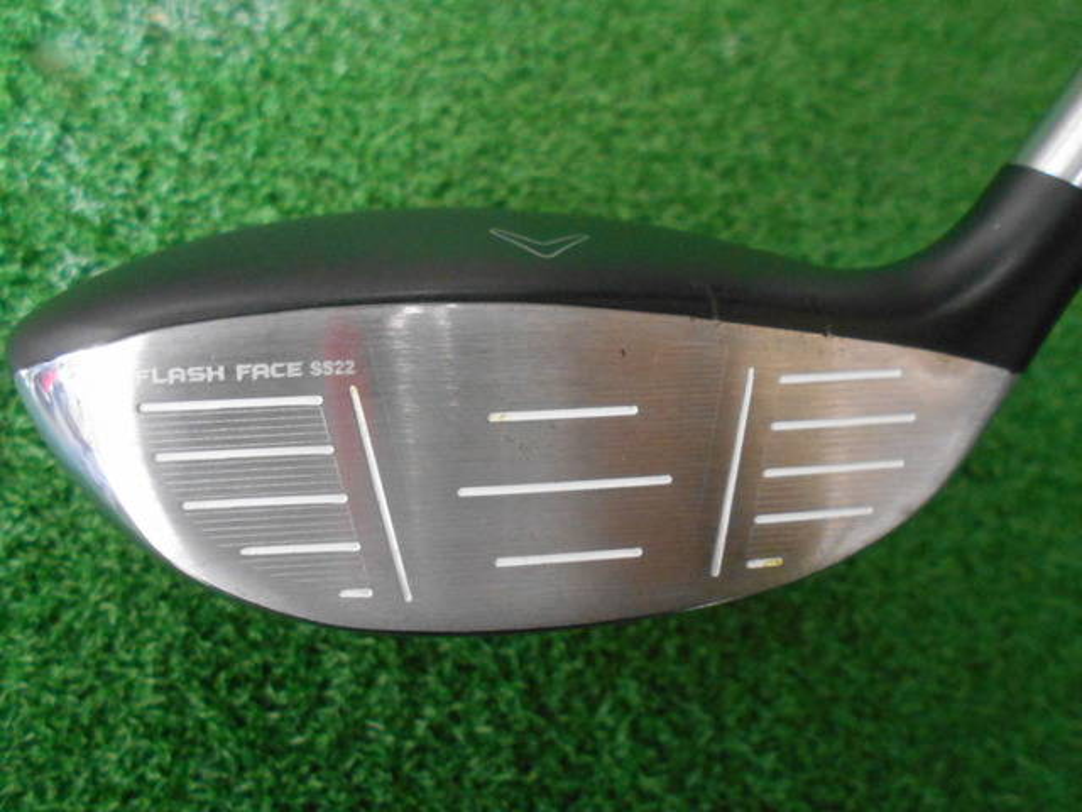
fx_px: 813
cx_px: 541
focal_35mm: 26
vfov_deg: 53.1
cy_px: 406
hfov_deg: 67.3
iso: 800
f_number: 3.2
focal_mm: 4.6
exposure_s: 1/60
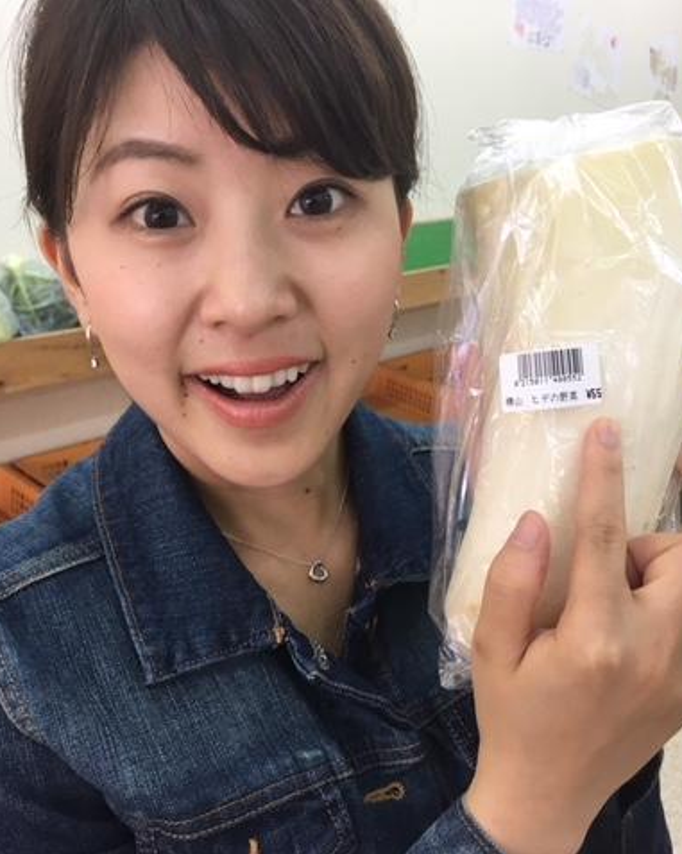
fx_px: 960
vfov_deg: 48.0
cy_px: 428
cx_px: 335
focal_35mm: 38
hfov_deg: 39.1
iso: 40
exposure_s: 1/33
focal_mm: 4.2
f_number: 2.2
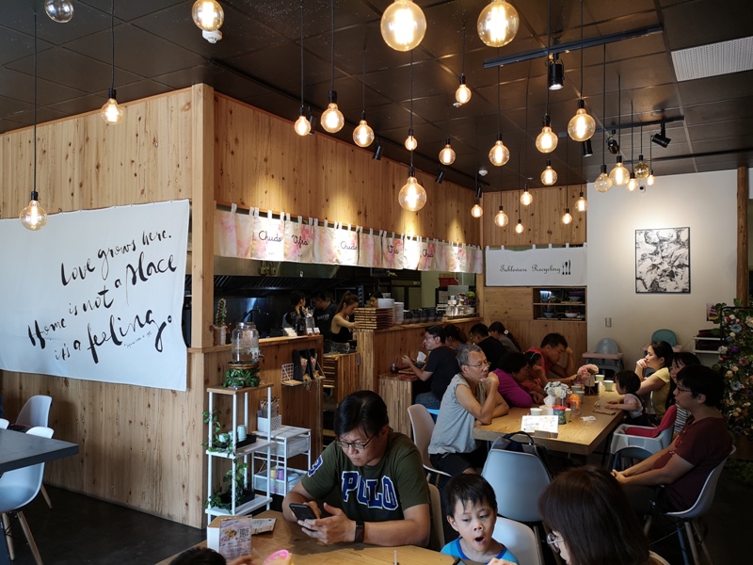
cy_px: 282
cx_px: 376
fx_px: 587
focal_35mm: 27
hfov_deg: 65.3
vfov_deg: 51.4
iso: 80
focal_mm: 3.95
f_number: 1.8
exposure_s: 1/60
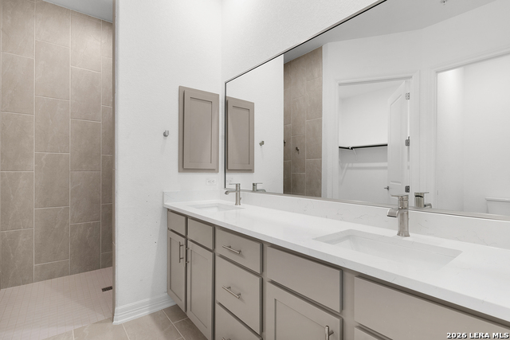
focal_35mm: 17
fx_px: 241
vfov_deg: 70.5
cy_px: 170
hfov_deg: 93.3
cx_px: 255
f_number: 9
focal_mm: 17
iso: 100
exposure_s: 1/4
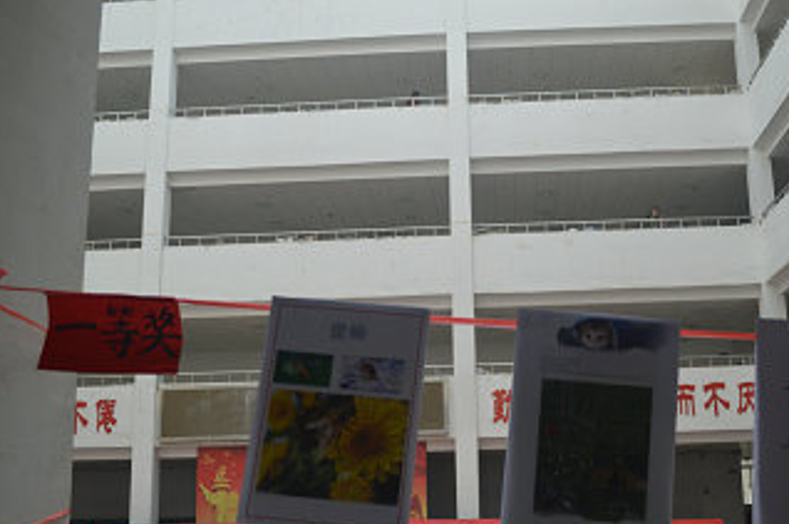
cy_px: 315
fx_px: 875
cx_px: 475
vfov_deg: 33.2
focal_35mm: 40
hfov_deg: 48.2
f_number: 4
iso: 800
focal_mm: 22
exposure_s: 1/500
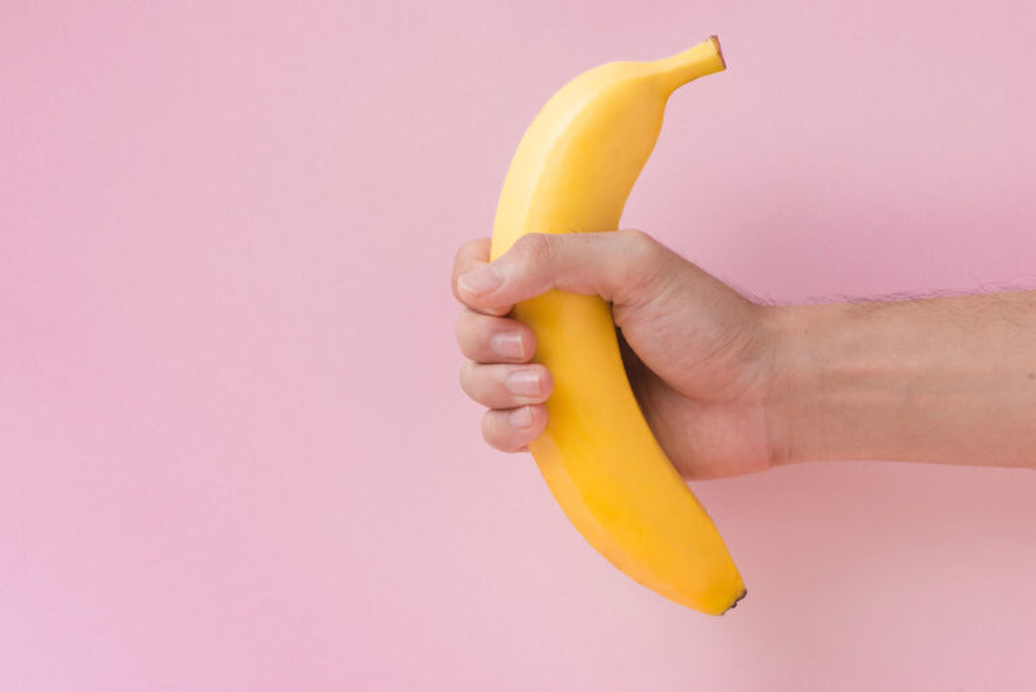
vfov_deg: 13.1
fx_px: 3023
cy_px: 346
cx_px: 518
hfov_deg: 19.4
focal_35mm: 105
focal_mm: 105
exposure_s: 1/160
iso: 100
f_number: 11
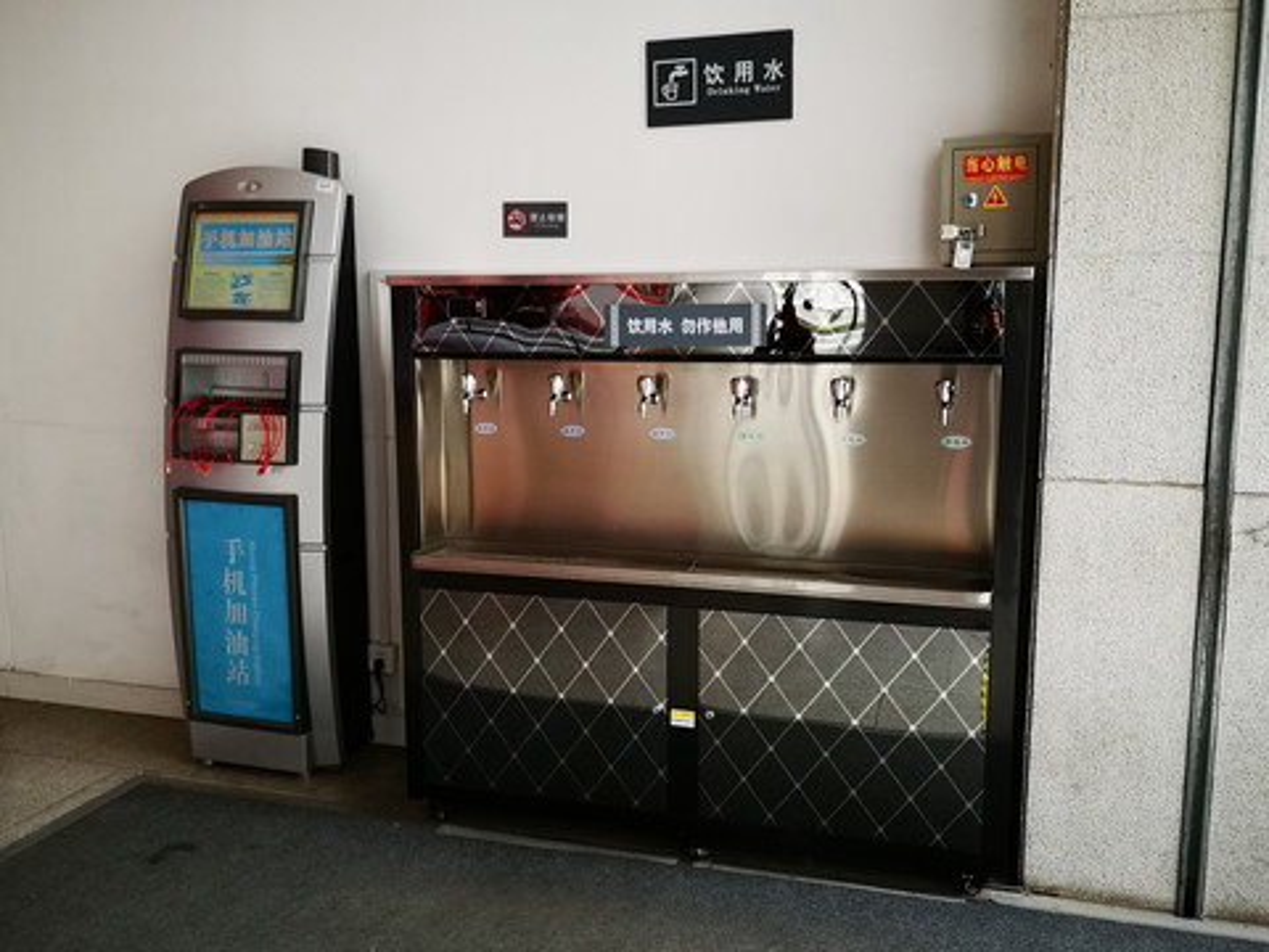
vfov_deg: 45.4
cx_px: 634
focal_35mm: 31
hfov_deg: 58.4
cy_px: 476
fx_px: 1136
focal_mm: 3.95
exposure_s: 1/33.3
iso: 250
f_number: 1.8
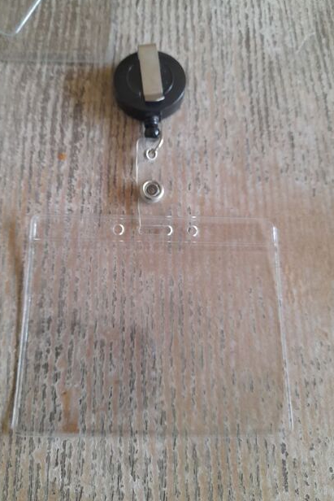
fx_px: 376
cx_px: 158
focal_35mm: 27
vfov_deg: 67.4
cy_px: 242
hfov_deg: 47.9
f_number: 2
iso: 160
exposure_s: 1/50
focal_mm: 4.6
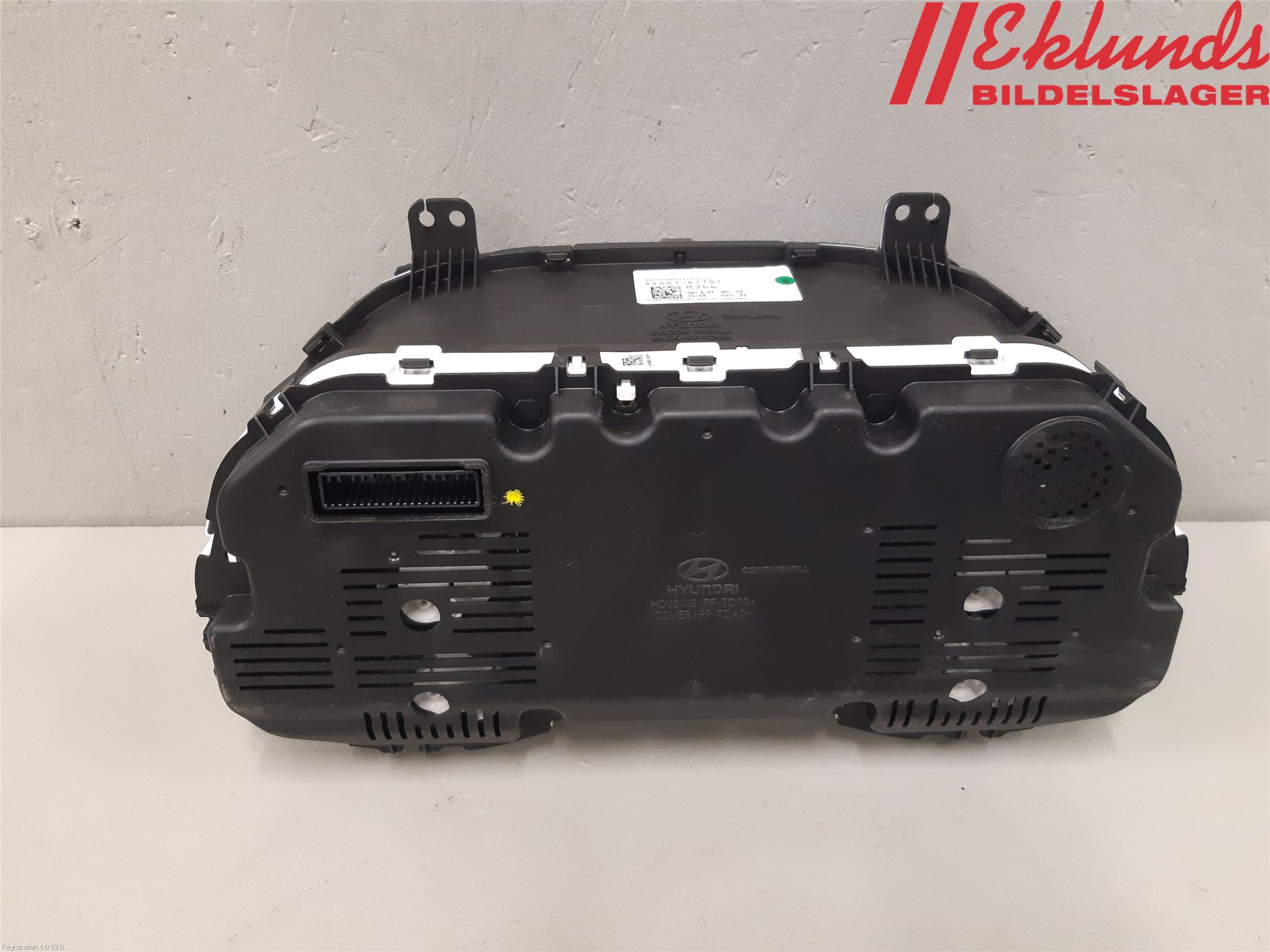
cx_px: 635
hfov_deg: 67.3
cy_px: 476
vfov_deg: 53.1
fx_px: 954
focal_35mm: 26
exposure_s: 1/50
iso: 250
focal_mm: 3.93
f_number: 1.7
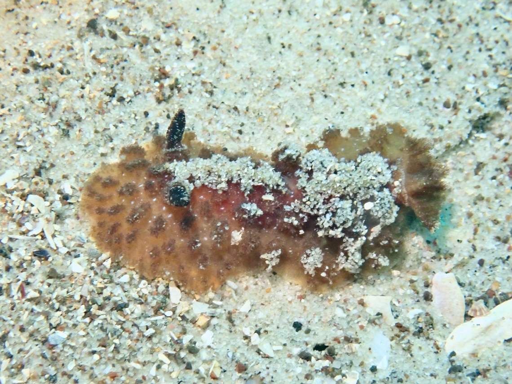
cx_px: 256
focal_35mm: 100
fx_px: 1479
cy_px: 192
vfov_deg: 14.8
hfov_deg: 19.6
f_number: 6.3
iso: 800
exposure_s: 1/200
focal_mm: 18
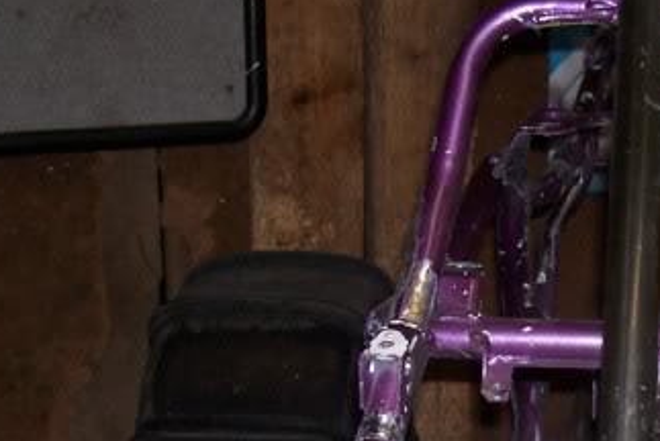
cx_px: 593
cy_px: 708
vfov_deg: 11.6
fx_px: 2055
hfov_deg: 18.0
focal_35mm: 112
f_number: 2.7
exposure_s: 1/64
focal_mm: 5.6
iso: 80
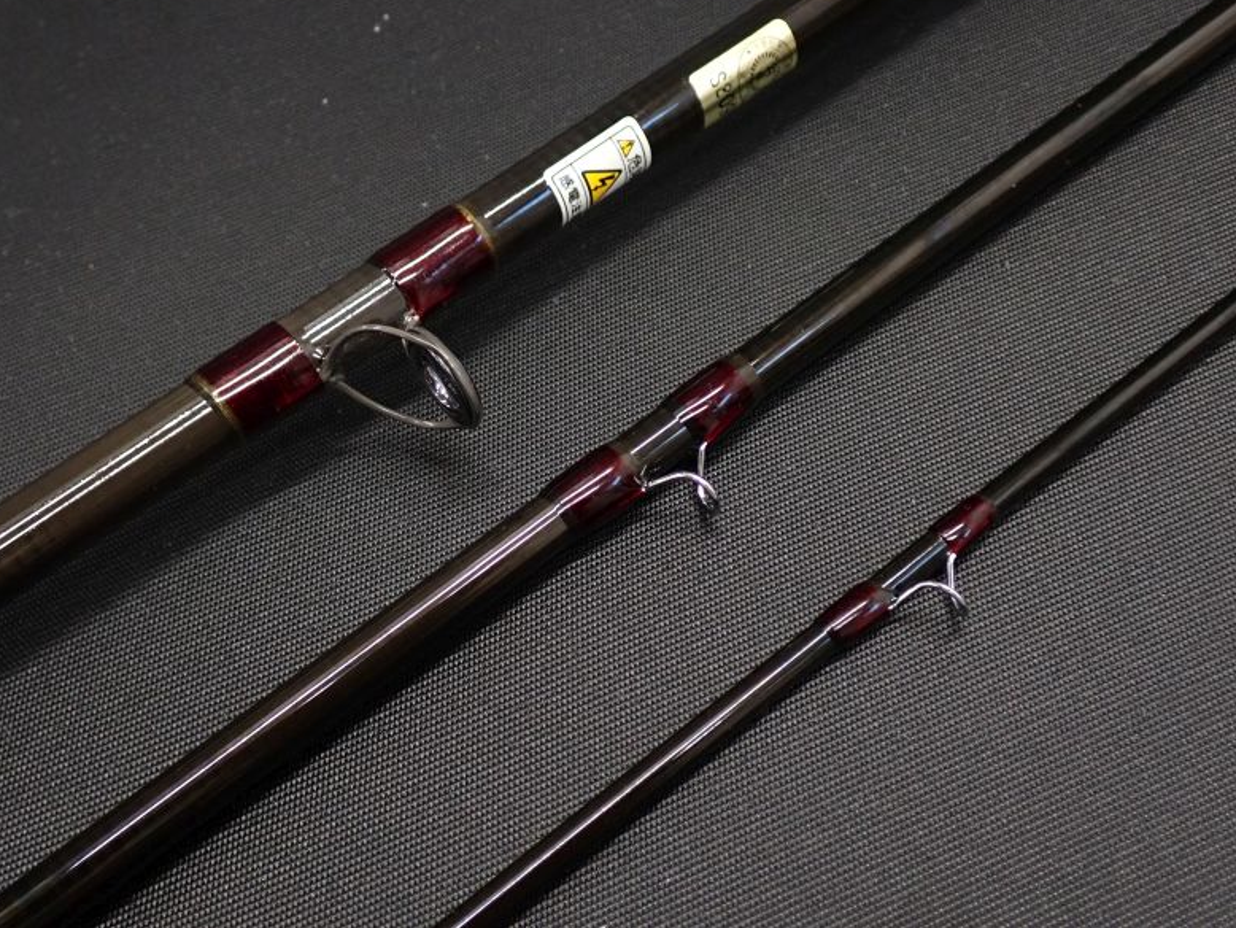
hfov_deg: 50.1
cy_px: 453
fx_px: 1322
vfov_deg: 38.7
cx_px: 628
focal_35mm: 37
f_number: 2.5
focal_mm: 6.37
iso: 250
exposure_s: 1/40
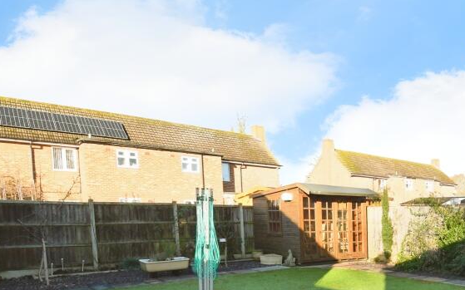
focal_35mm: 28
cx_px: 368
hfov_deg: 61.4
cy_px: 282
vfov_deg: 39.8
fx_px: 355
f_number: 10
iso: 800
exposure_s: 1/250
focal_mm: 10
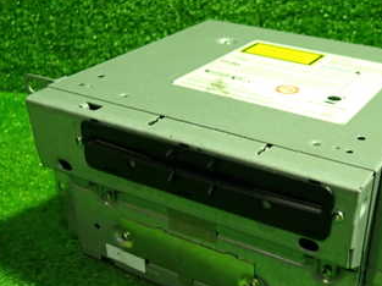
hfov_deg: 39.2
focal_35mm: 48
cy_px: 211
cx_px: 259
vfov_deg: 29.8
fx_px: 529
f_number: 2
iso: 320
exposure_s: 1/30
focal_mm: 4.5
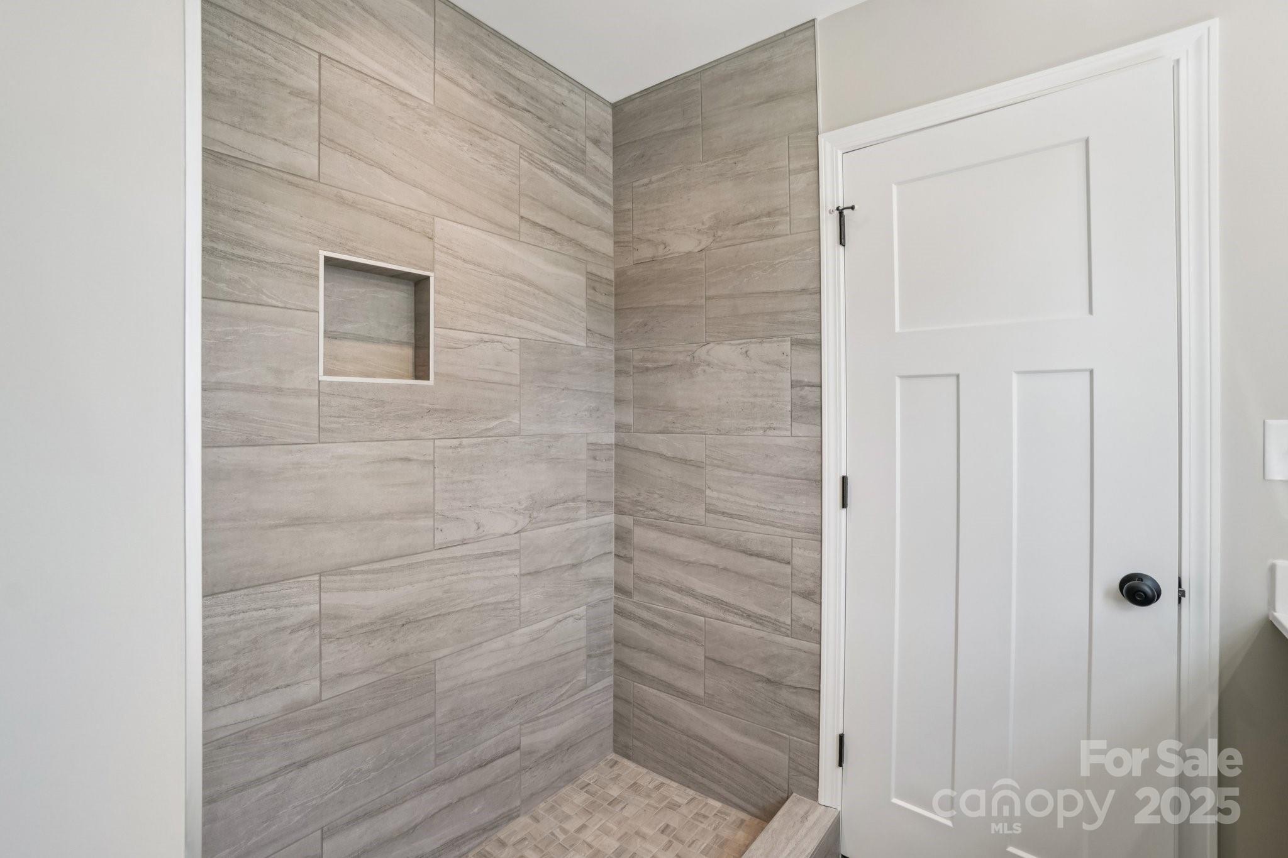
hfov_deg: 100.4
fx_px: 537
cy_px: 429
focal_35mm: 15
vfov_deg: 77.3
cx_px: 644
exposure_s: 1/30
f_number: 8
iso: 400
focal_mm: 10
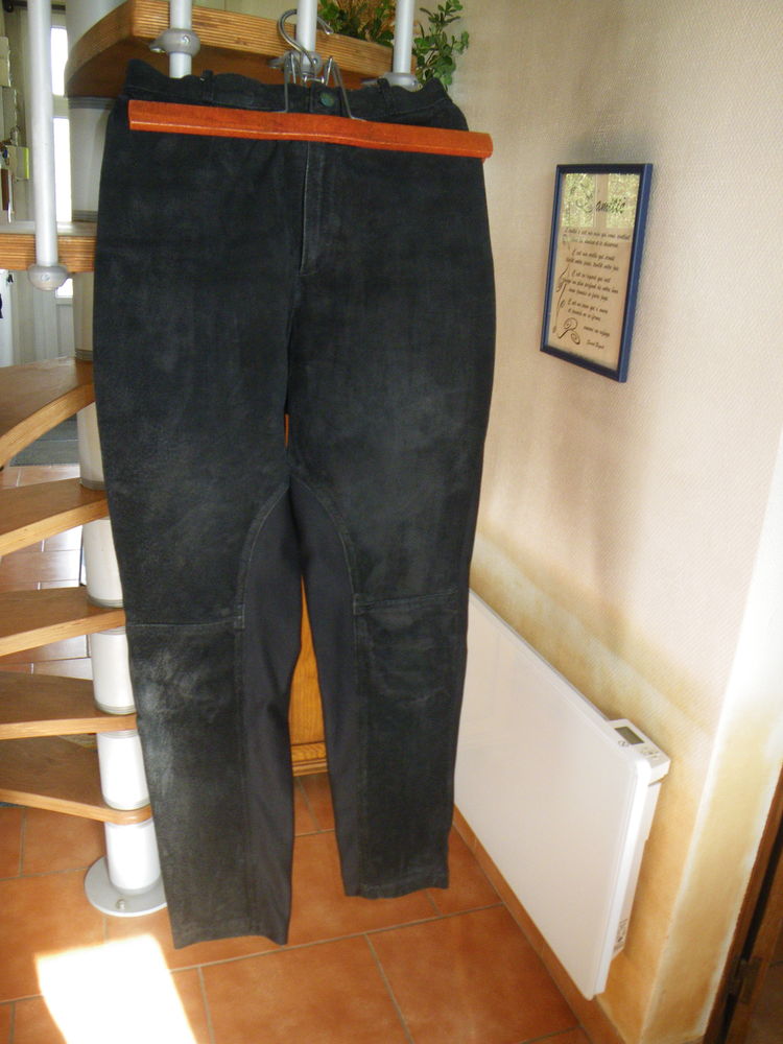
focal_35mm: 28
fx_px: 844
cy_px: 522
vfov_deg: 63.4
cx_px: 392
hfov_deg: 49.7
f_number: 3.5
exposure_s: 1/50
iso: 250
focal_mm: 5
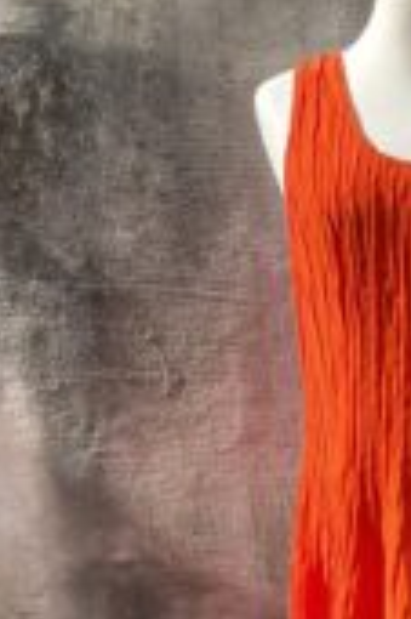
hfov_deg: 18.5
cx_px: 444
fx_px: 1218
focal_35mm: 71
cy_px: 594
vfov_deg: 27.1
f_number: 1.8
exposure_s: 1/383
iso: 16
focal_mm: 3
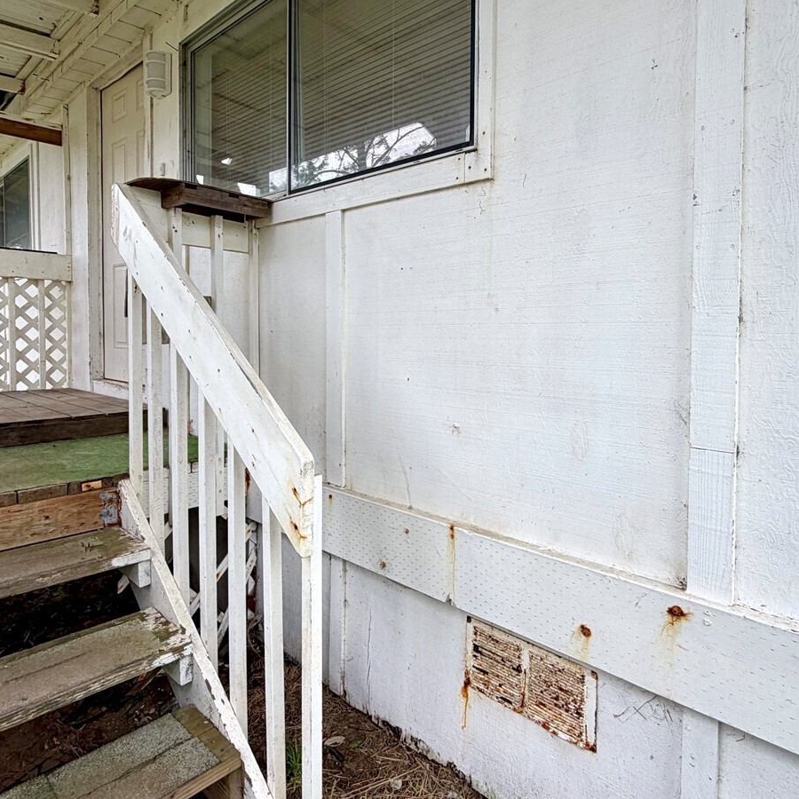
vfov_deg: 69.4
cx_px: 396
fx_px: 575
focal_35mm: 22
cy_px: 350
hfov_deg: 69.6
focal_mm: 2.22
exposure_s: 1/121
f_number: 2.2
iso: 50
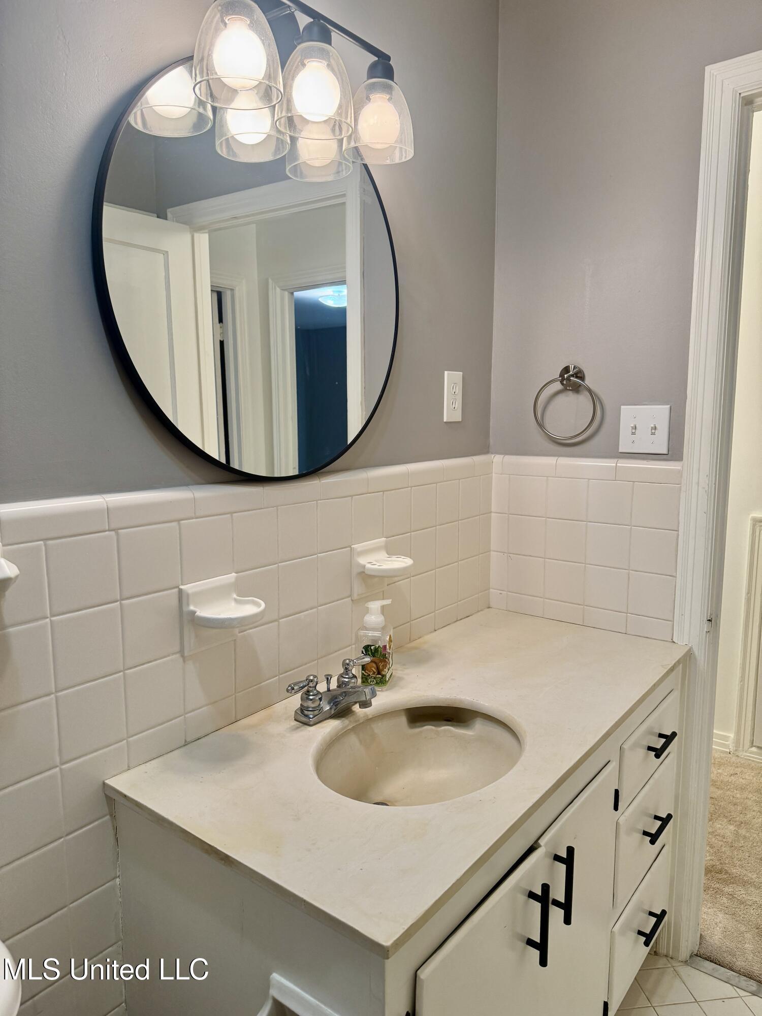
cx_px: 381
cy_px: 508
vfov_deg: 71.6
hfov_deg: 56.8
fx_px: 704
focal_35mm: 24
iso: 160
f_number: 1.78
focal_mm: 6.76
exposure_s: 1/120
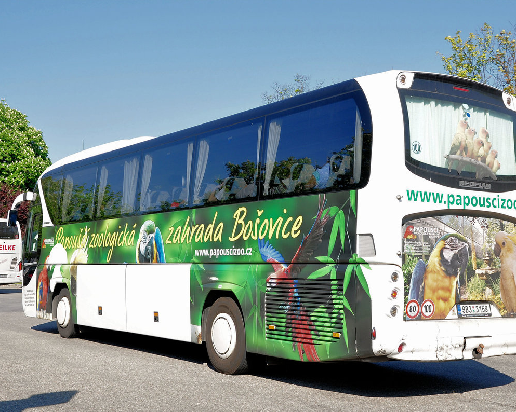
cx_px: 290
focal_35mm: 51
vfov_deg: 29.7
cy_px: 206
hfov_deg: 36.6
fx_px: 779
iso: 200
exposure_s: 1/250
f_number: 8
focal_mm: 30
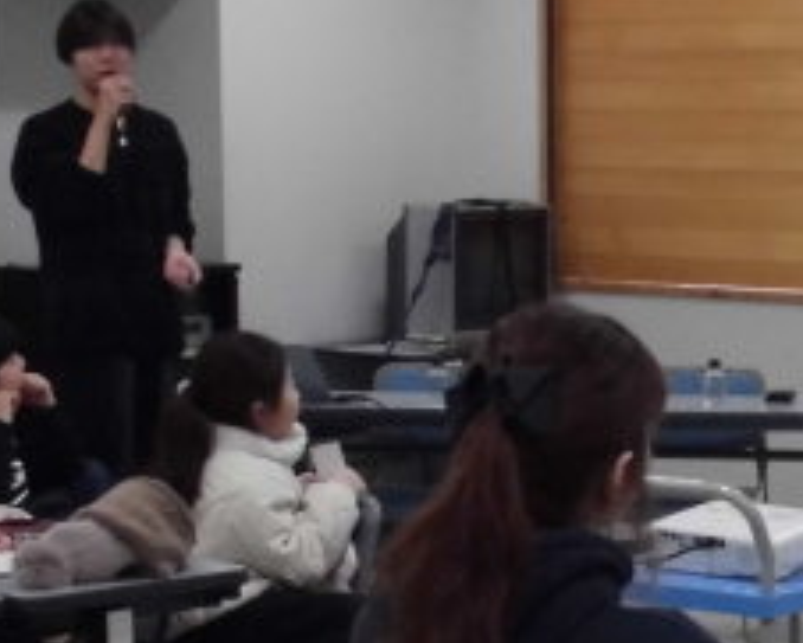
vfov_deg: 14.6
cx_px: 888
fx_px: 2496
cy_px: 483
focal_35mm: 105
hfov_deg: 17.6
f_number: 4.2
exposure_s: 1/60
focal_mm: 6.9
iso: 800
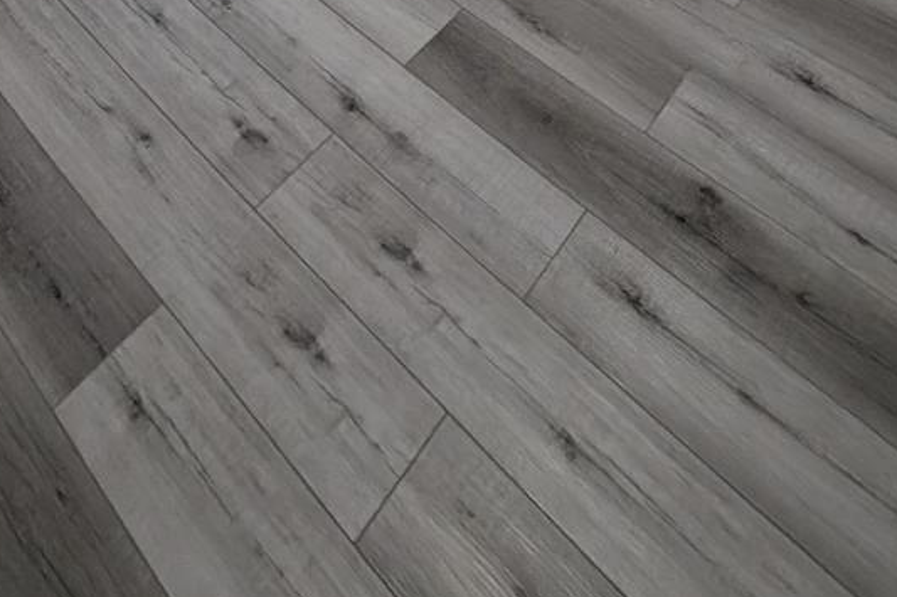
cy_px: -590
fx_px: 897
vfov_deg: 19.6
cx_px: 355
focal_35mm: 36
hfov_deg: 52.8
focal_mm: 2.23
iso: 68
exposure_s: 1/120
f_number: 1.95
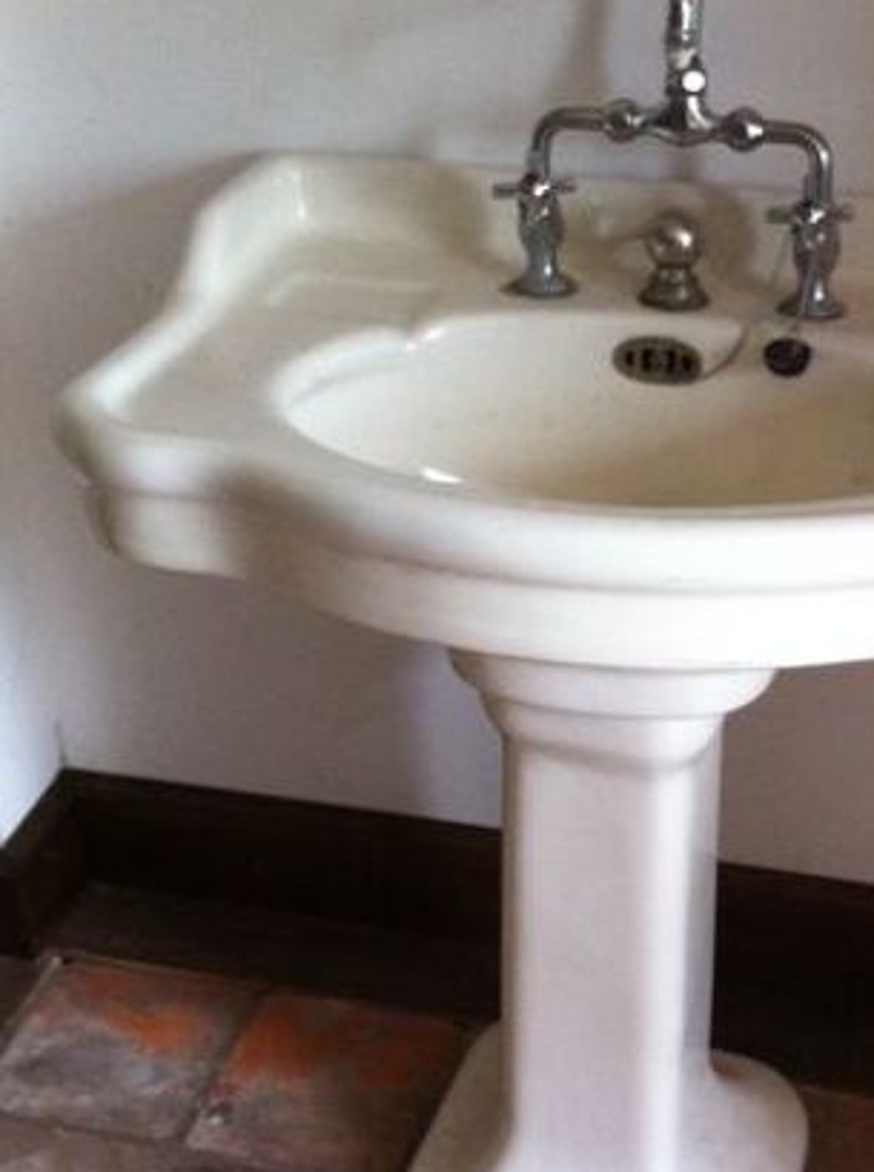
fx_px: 1858
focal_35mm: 55
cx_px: 590
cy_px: 595
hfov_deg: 26.3
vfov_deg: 35.0
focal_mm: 3.85
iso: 250
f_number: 2.8
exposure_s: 1/15
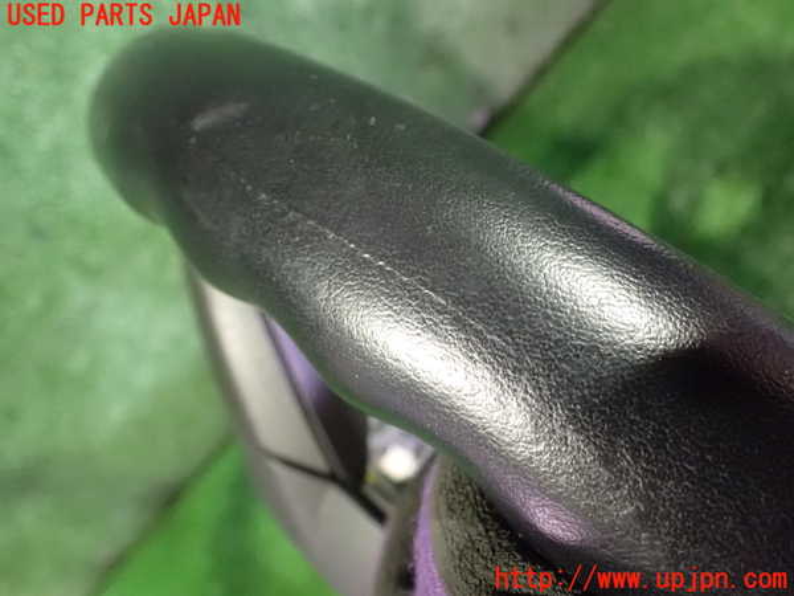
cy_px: 298
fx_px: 688
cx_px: 397
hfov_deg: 60.0
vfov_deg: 46.8
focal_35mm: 30
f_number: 2.3
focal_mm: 5.4
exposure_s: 1/15
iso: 1600
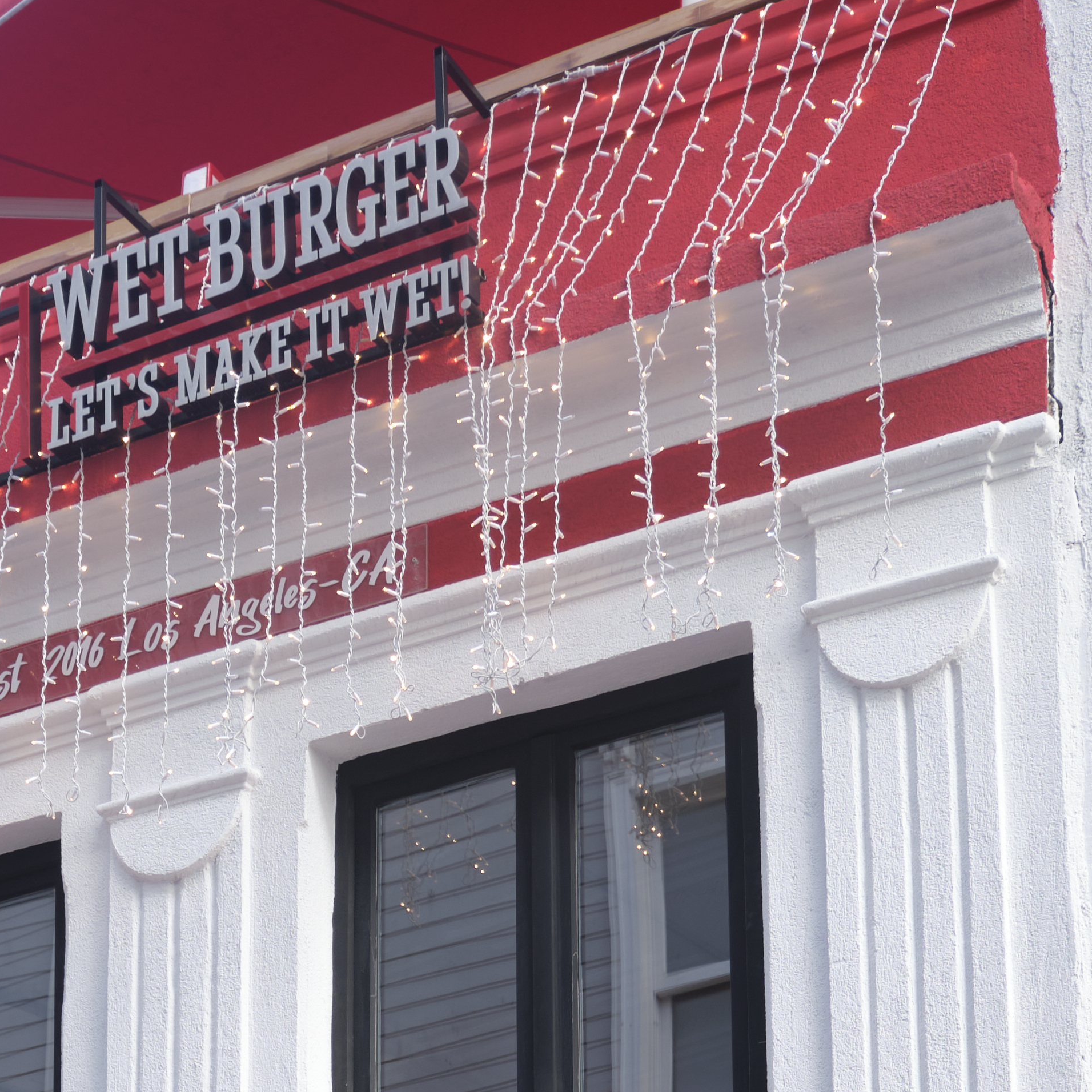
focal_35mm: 86
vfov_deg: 17.8
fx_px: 3069
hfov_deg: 19.9
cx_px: 190
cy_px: 1697
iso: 160
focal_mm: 20.5
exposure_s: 1/125
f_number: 4
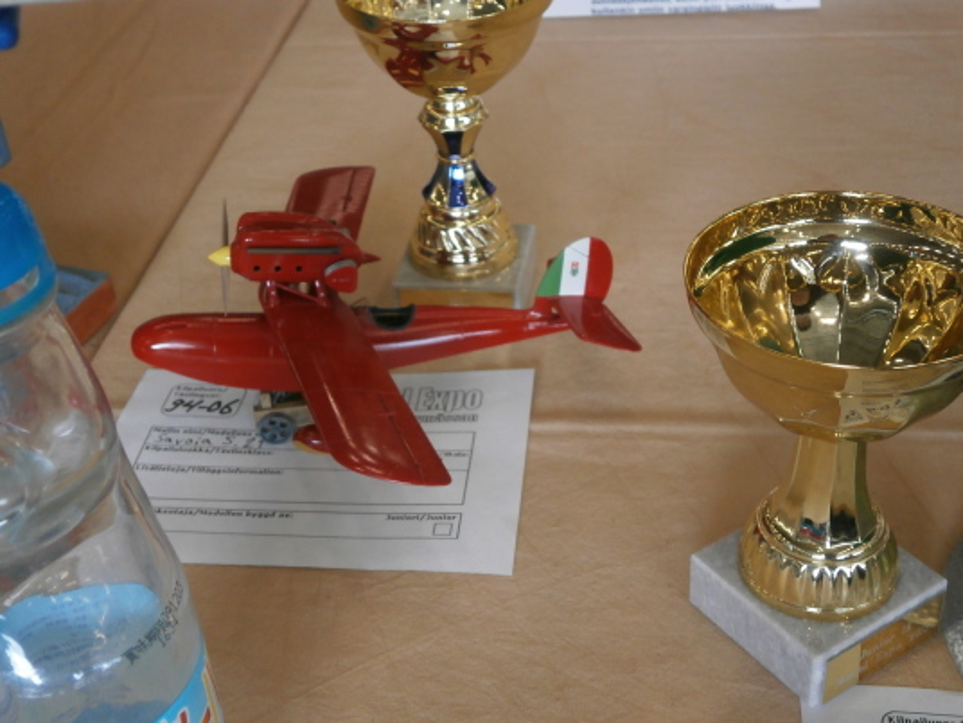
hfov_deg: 40.4
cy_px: 362
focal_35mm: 47
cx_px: 482
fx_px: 1308
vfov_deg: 30.9
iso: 160
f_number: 3.4
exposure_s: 1/40
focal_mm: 8.3
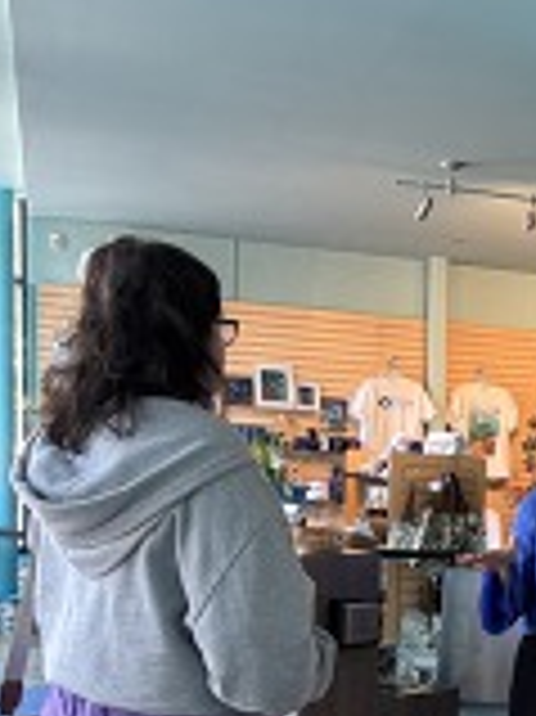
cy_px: 590
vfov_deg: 31.7
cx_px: 586
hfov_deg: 23.3
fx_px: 1220
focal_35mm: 59
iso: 160
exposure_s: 1/60
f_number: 1.6
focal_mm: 5.96
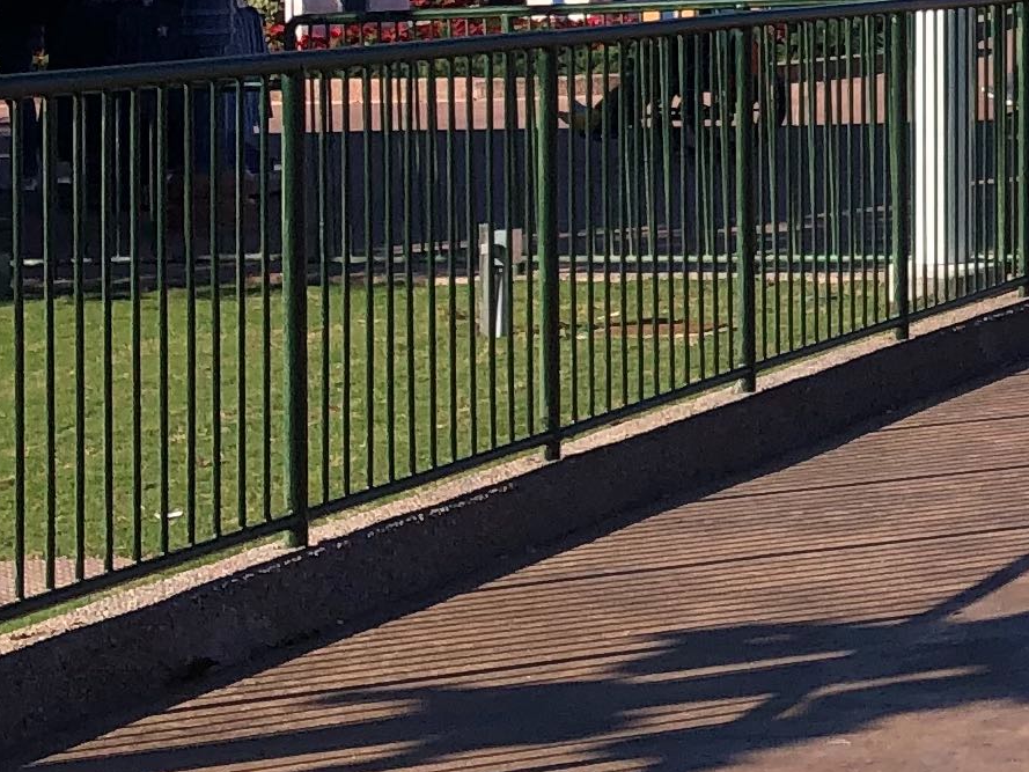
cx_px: 2104
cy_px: -251
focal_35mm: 127
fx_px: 3776
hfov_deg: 13.2
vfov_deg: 11.4
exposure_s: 1/2000
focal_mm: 3.99
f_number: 1.8
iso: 20
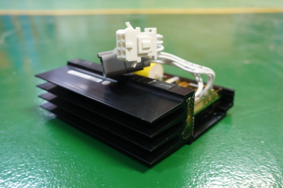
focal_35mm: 34
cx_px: 142
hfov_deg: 55.8
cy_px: 94
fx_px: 267
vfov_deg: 38.9
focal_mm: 12.48
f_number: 2.8
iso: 800
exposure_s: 1/15
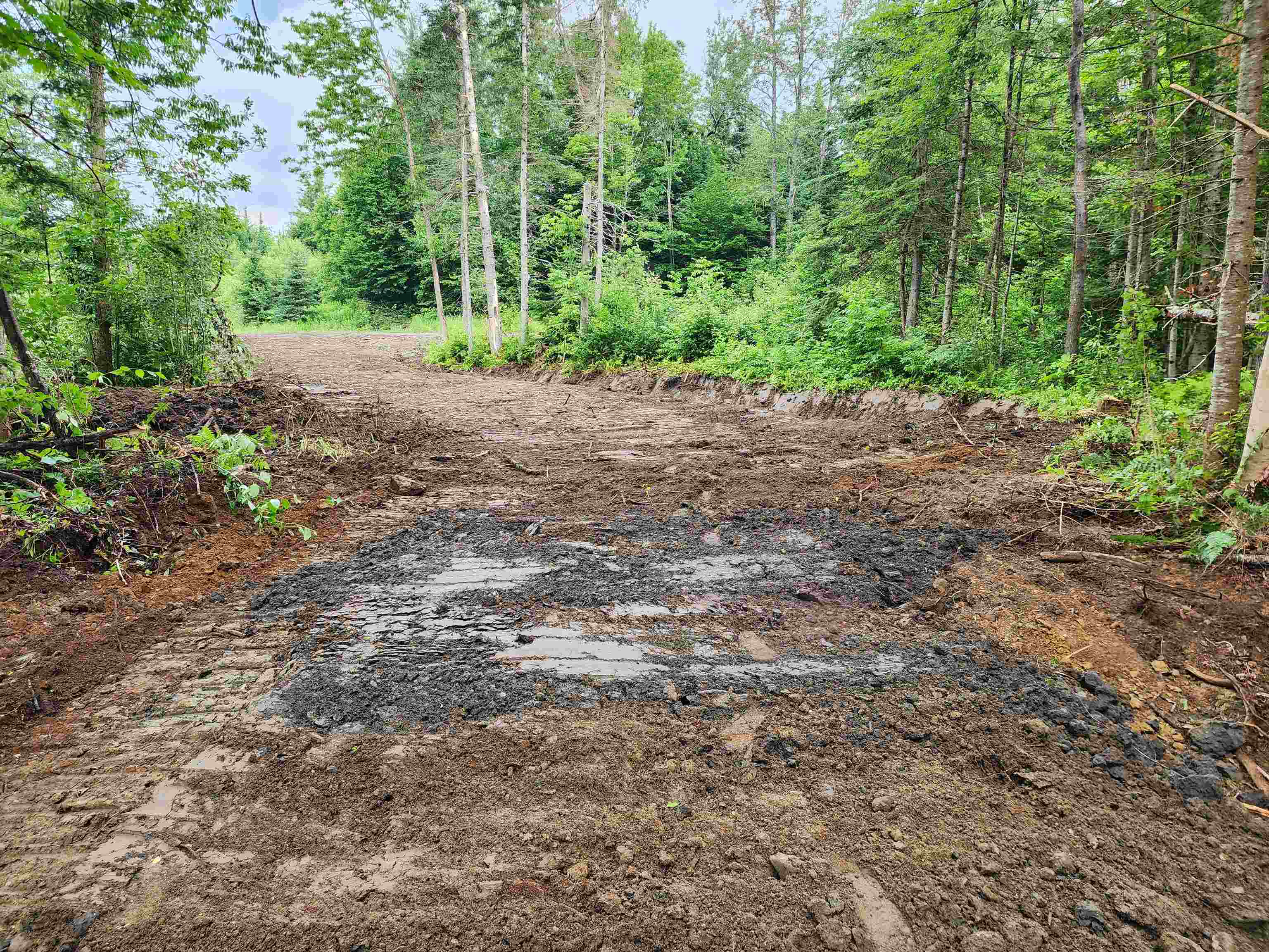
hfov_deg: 73.9
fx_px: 843
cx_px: 634
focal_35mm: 23
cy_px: 476
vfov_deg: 58.9
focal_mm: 6.4
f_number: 1.8
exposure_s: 1/180
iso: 64
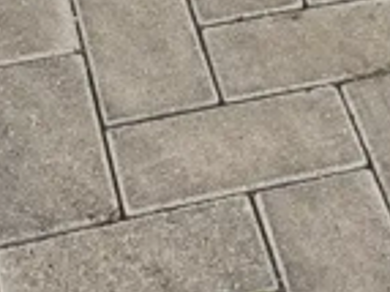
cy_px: -712
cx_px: 355
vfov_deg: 7.5
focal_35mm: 161
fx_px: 1812
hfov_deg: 12.2
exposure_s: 1/918
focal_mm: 6.57
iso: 50
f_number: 1.6
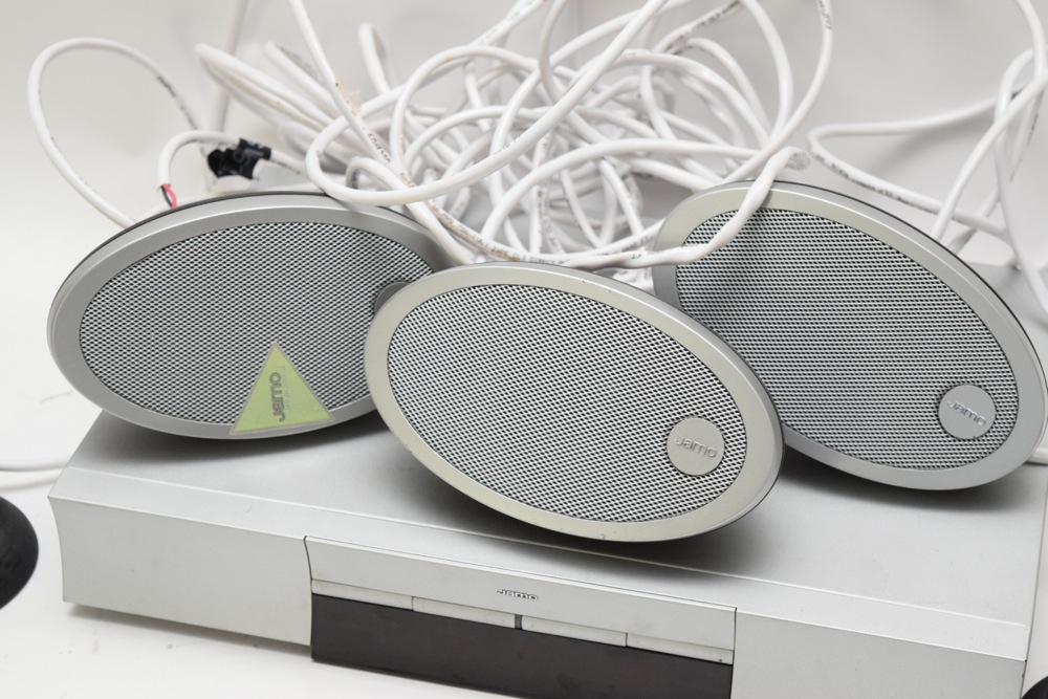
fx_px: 2402
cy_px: 350
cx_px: 524
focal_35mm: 82
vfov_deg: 16.6
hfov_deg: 24.6
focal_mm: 55
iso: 1400
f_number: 5.6
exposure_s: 1/60
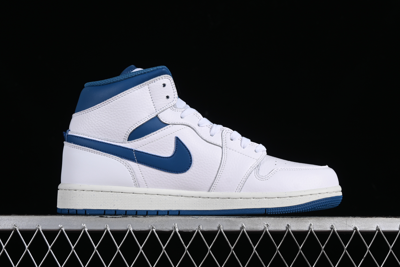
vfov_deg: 18.2
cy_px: 134
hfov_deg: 27.0
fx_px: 833
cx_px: 200
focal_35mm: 75
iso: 160
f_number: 8
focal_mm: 50
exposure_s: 1/80
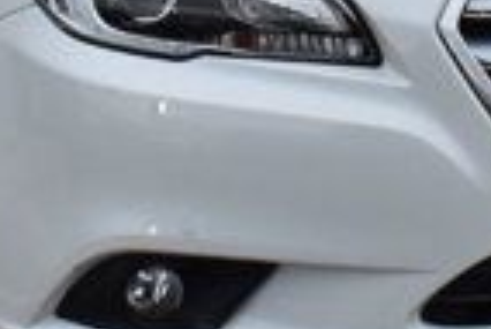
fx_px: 3681
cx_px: 405
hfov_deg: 7.6
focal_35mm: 270
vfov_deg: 5.0
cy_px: -391
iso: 400
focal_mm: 25
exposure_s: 1/125
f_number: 9
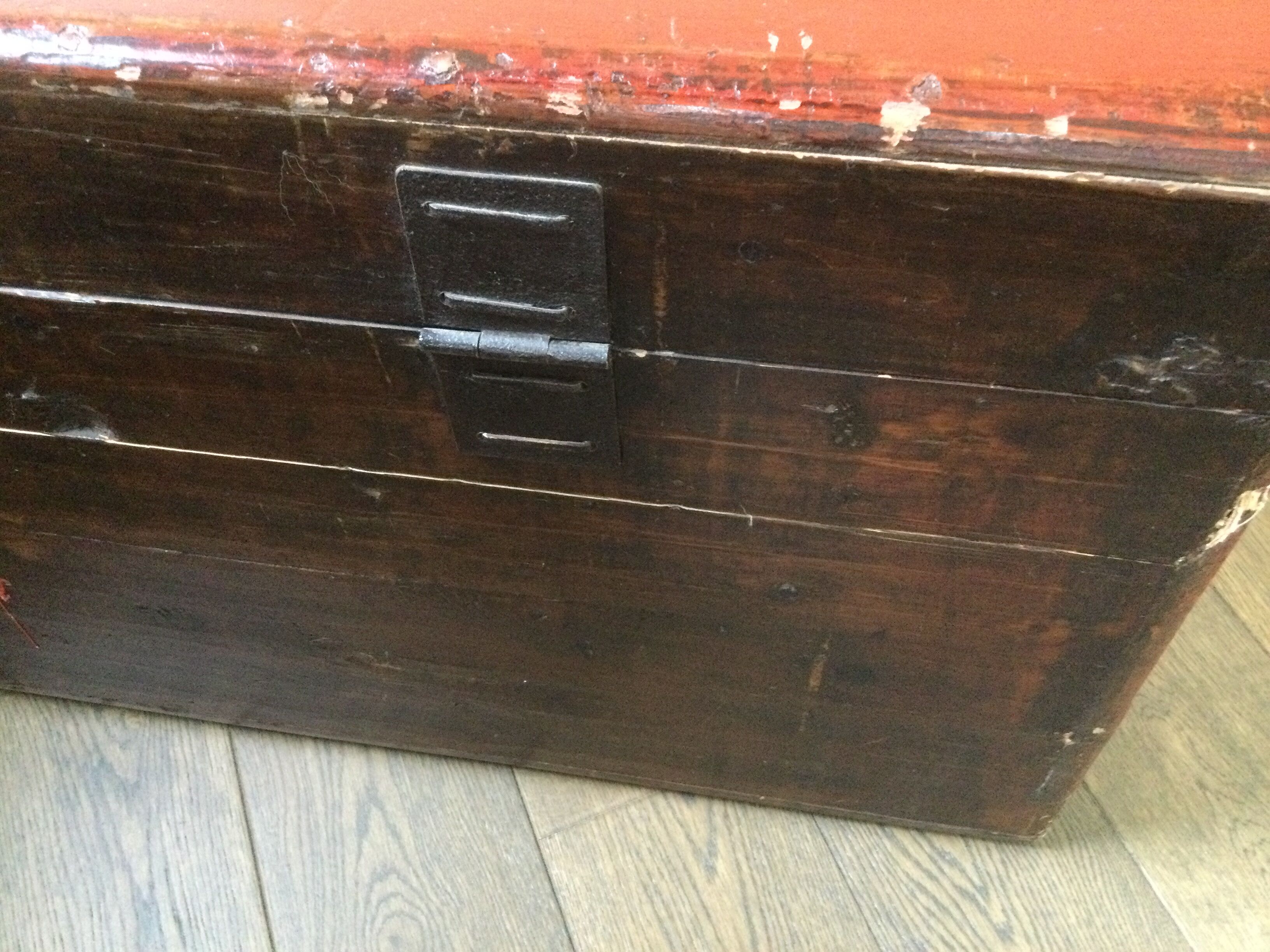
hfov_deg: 58.4
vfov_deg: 45.4
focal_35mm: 31
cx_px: 635
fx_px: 1137
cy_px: 476
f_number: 2.4
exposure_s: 1/17
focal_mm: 3.3
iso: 320
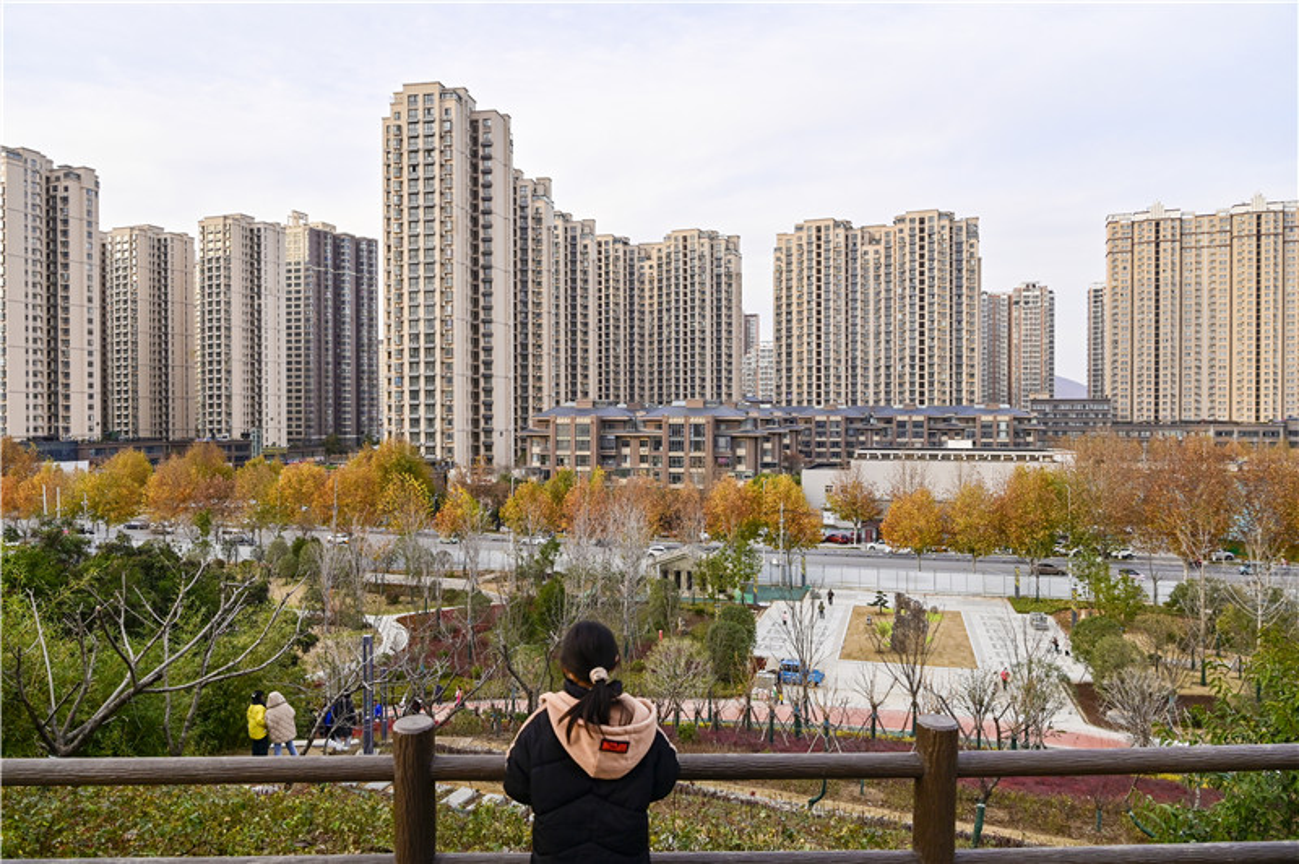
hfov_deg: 73.8
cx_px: 650
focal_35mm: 24
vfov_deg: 53.1
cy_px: 432
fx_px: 865
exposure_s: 1/400
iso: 400
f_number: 6.3
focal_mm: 24
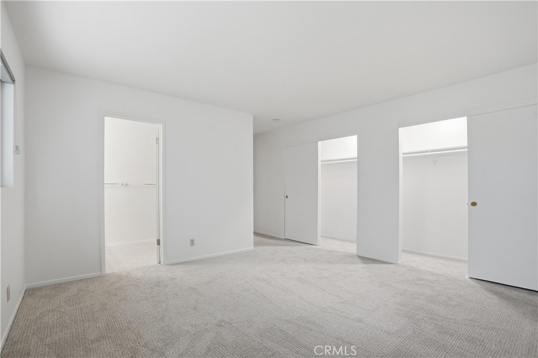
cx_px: 269
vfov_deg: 73.7
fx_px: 239
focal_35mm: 16
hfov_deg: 96.8
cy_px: 179
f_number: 8
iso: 400
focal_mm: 16
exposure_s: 1/30
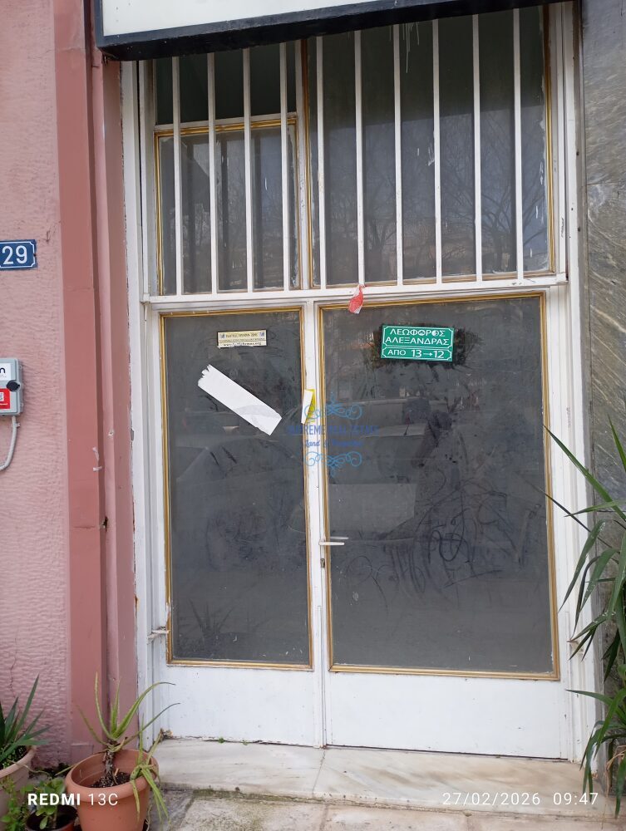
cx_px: 313
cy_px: 416
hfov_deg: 49.9
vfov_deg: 63.4
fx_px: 673
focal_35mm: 28
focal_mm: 4.27
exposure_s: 1/100
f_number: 1.8
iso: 185
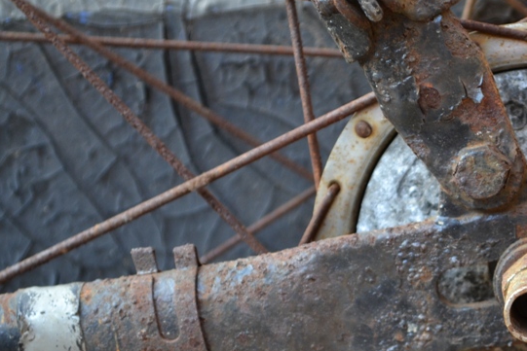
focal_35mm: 142
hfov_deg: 14.3
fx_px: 2079
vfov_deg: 9.6
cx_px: 458
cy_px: 278
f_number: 5.6
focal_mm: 50
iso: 450
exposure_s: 1/60
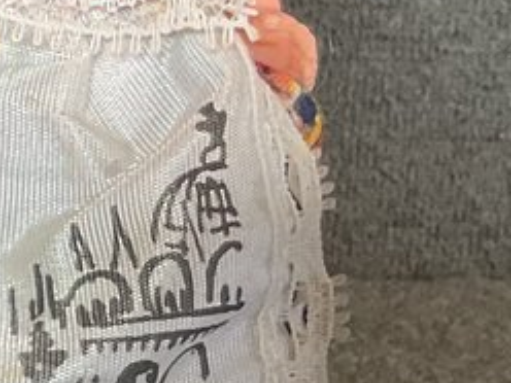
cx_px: -625
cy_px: 256
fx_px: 2613
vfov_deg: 8.4
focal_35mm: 177
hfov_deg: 10.0
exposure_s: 1/50
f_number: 1.8
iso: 64
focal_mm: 3
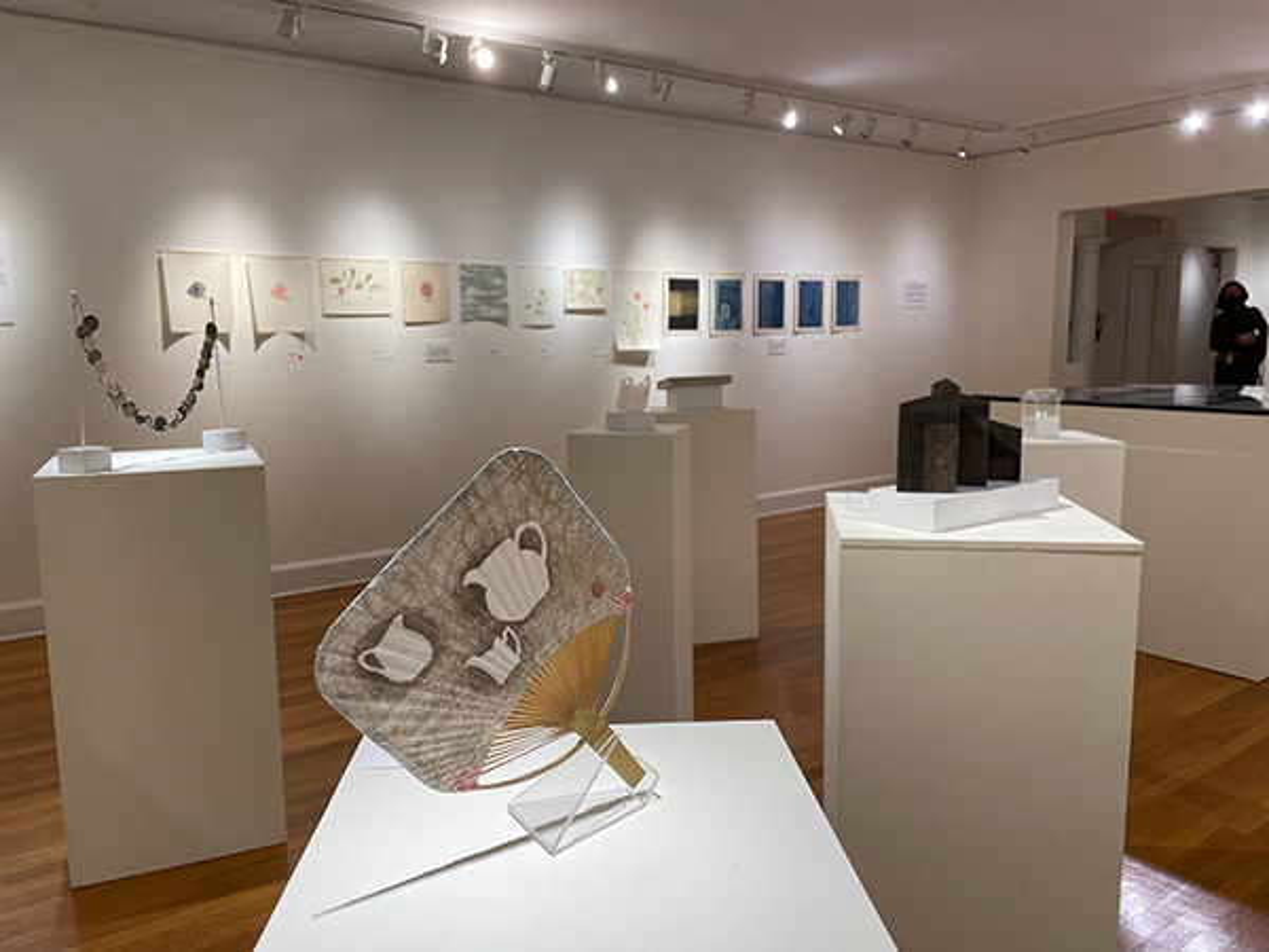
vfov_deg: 53.1
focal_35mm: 26
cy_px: 476
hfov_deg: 67.3
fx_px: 953
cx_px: 634
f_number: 1.6
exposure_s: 1/120
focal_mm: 4.2
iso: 50
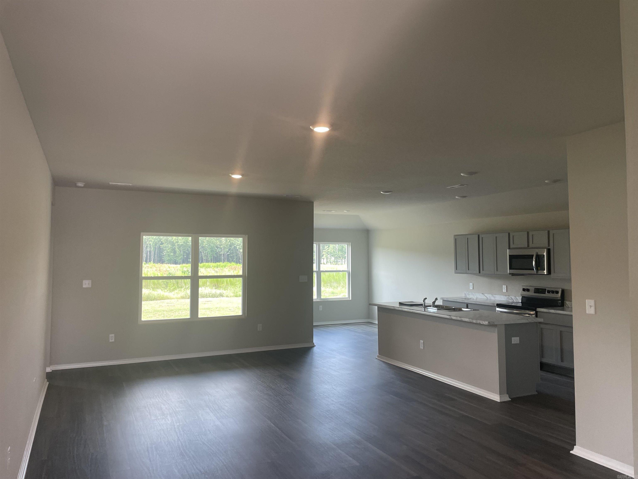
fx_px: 479
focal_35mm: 26
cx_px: 319
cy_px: 240
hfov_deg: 67.3
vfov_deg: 53.1
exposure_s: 1/120
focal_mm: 4.2
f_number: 1.6
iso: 100
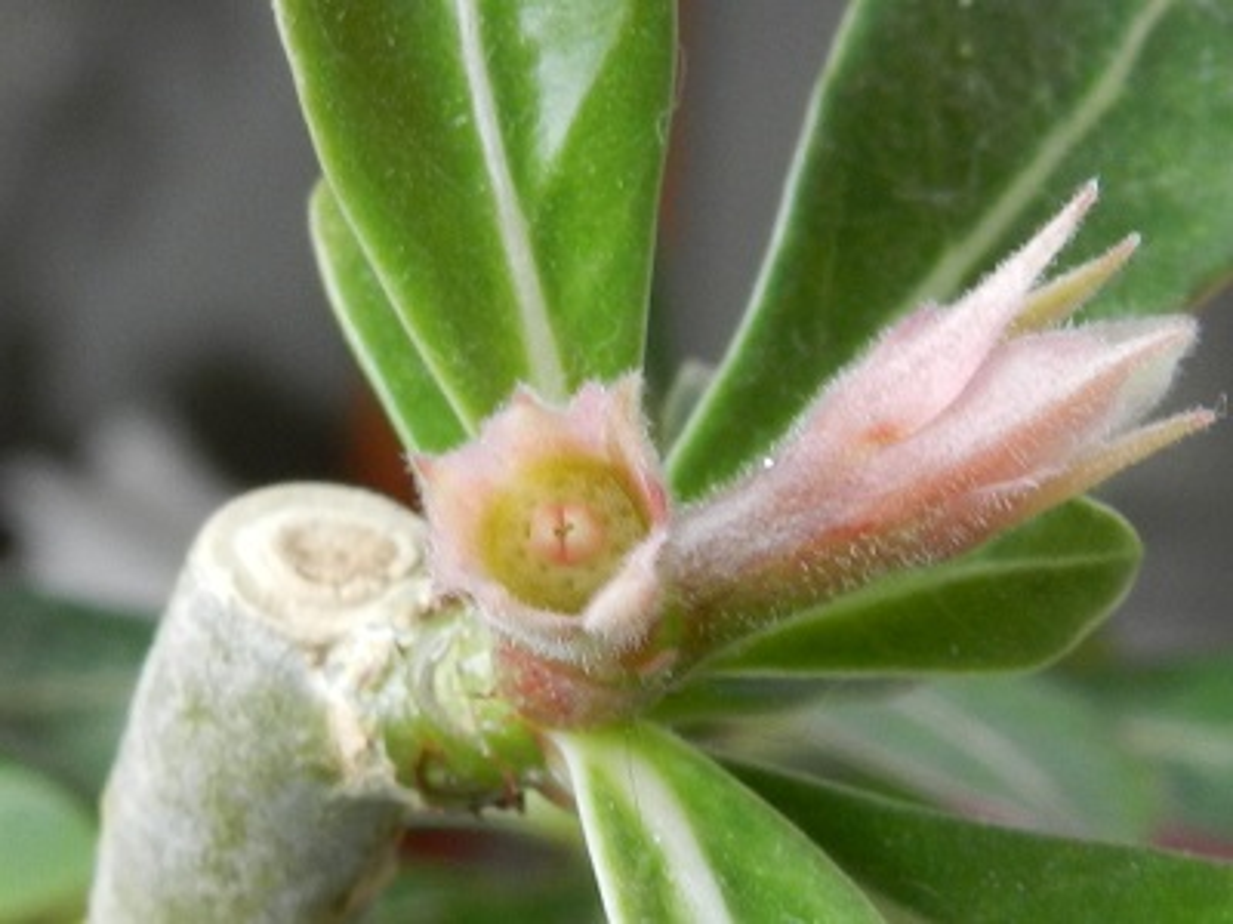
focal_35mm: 38
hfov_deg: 49.0
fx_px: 1354
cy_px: 462
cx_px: 616
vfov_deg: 37.7
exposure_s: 1/40
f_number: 4
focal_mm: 6.7
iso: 160
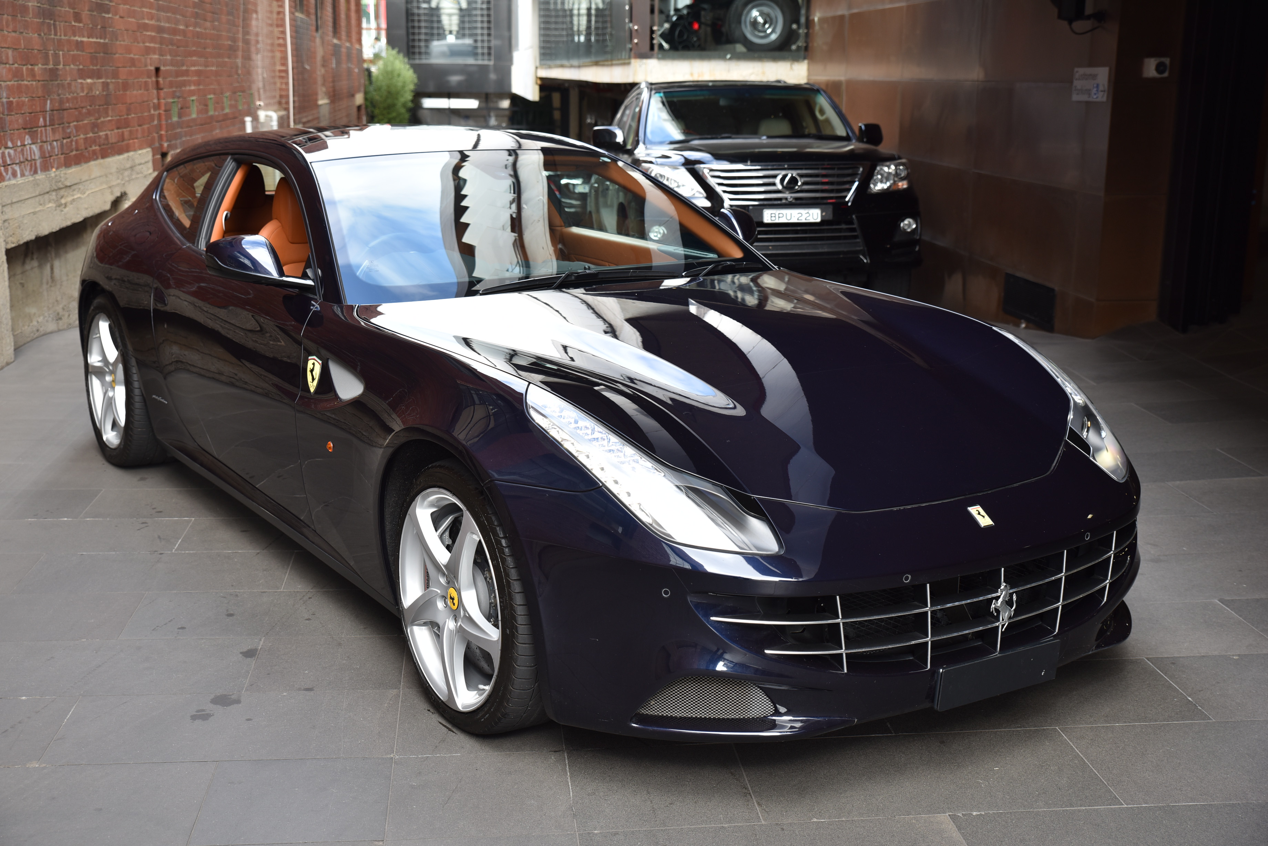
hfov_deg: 44.5
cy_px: 423
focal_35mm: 44
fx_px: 1550
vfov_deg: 30.5
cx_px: 634
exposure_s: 1/80
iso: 125
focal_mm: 44
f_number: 4
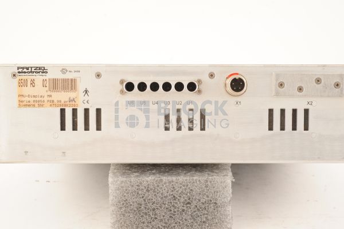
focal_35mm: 50
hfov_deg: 39.6
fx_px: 477
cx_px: 172
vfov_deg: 26.9
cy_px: 114
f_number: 9
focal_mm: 50
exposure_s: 1/125
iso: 1600
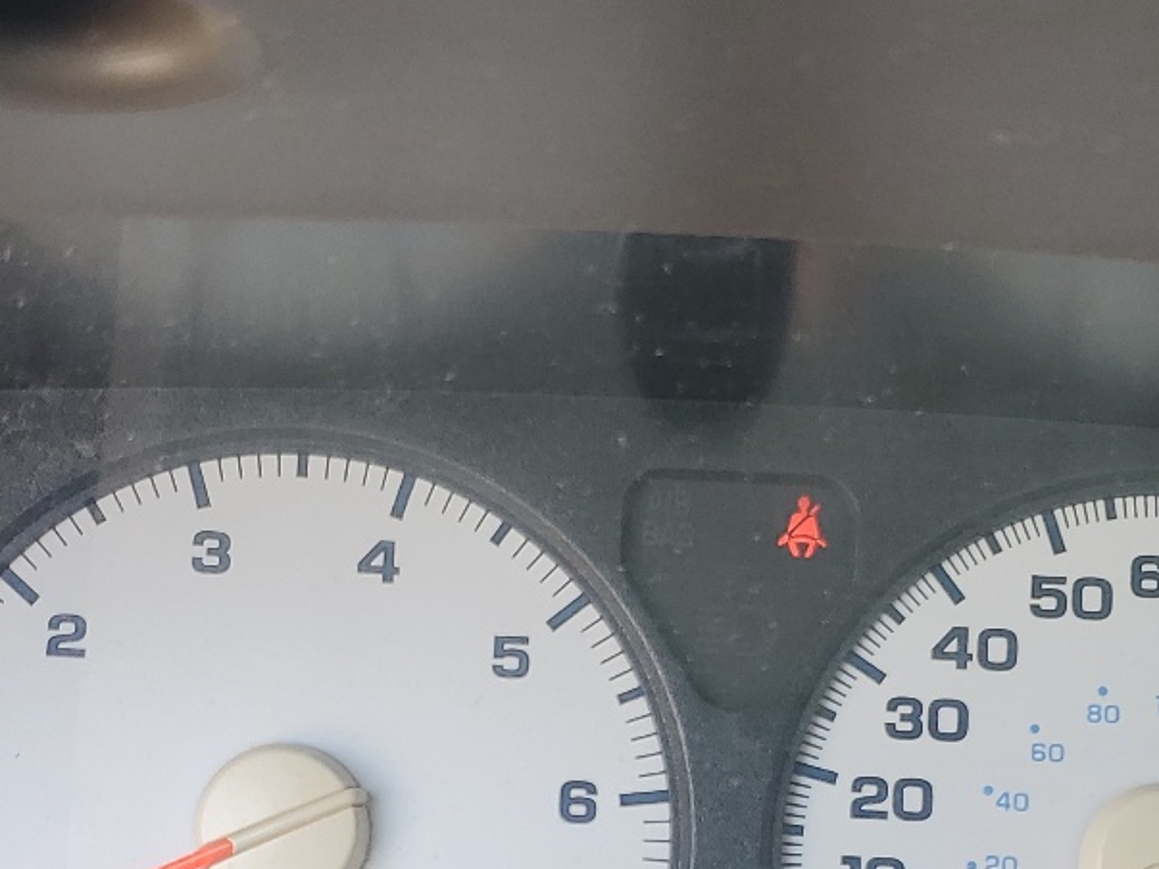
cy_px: 888
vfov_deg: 20.6
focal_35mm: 69
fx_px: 2310
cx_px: 621
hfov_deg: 28.2
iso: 50
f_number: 1.5
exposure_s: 1/143
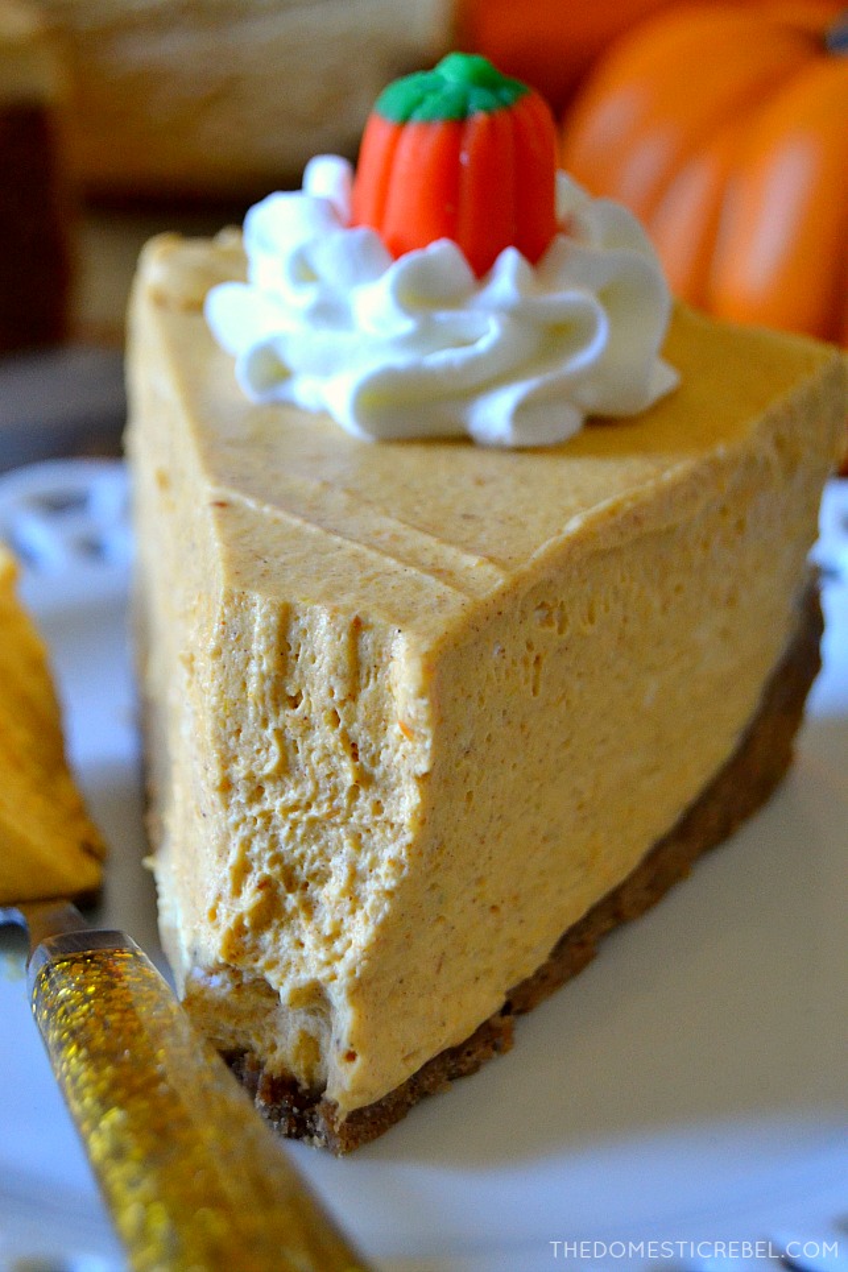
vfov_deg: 24.6
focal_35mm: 82
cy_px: 636
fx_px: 2916
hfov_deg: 16.5
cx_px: 424
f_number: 5.6
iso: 1600
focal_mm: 55
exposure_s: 1/60
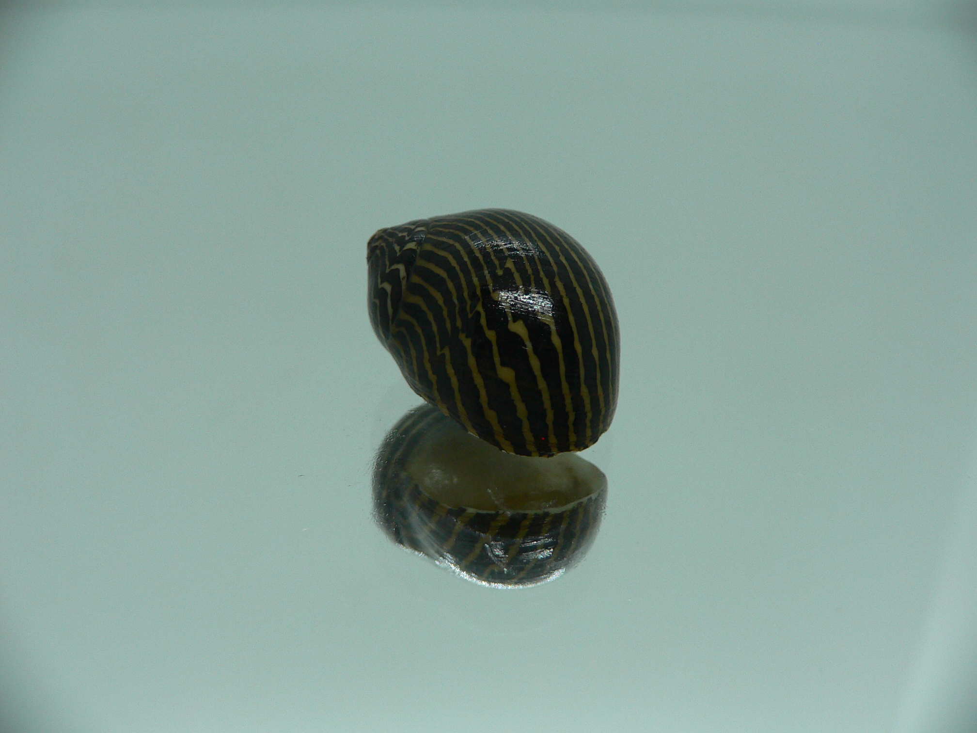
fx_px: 988
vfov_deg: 40.7
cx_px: 488
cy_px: 366
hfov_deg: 52.6
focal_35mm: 35
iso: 80
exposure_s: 1/60
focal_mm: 4.6
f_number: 2.8
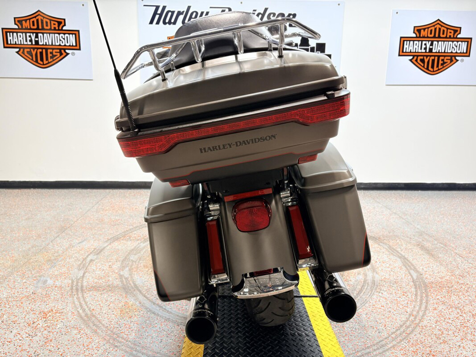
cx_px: 238
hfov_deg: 67.3
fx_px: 357
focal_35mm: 26
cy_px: 178
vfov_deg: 53.1
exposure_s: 1/120
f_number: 1.6
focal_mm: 5.96
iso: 64
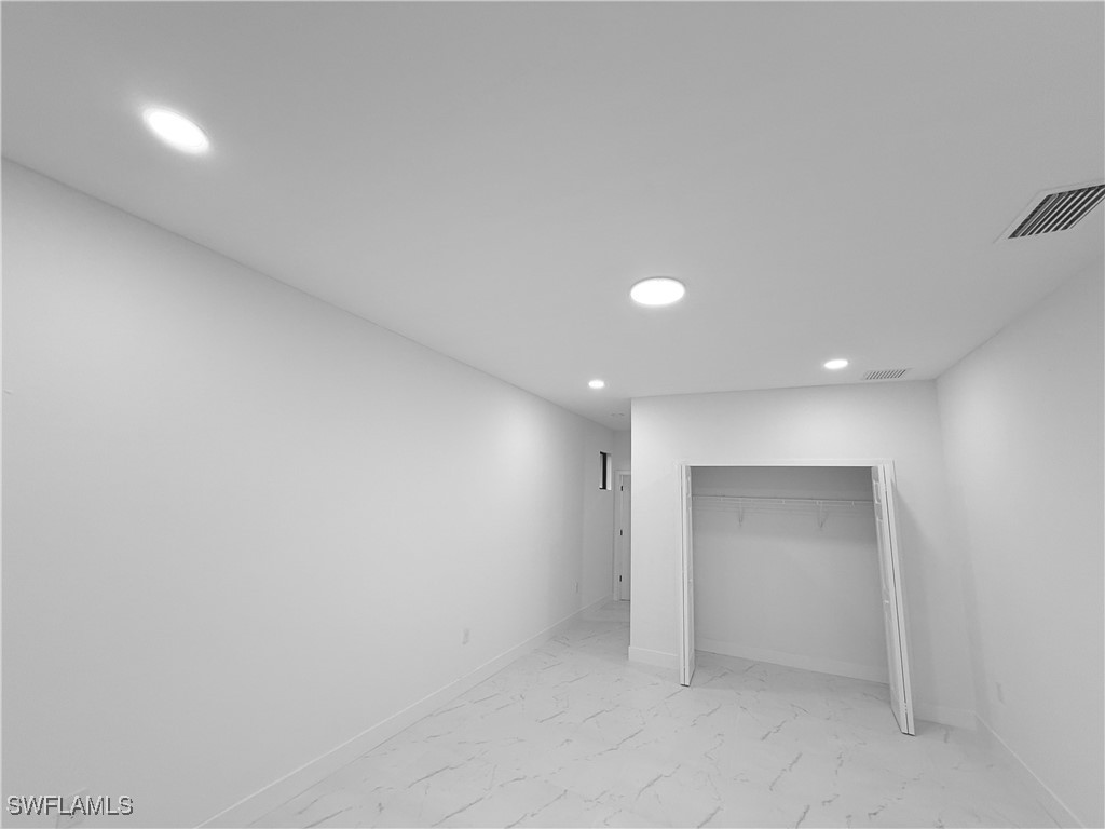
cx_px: 552
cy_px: 414
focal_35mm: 14
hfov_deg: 102.1
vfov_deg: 85.7
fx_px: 447
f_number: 2.2
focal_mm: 2.22
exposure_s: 1/99
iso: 100
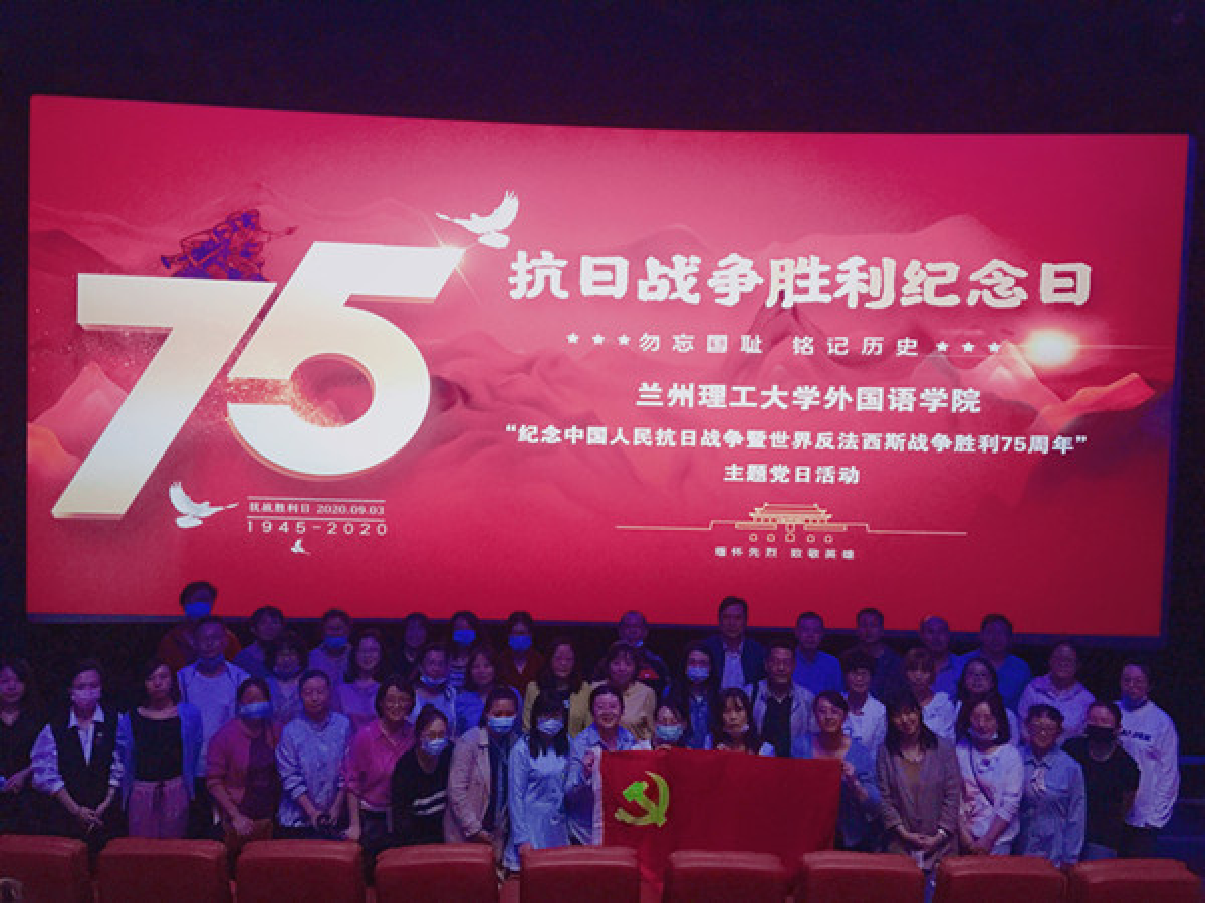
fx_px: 1010
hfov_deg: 61.7
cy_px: 452
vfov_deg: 48.2
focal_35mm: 29
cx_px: 602
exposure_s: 1/10
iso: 125
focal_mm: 4.15
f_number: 2.2
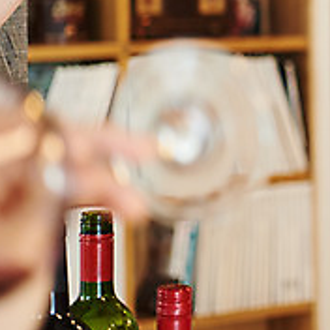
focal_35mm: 162
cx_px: 536
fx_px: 1747
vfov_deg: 10.7
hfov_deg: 10.3
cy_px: 41
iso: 800
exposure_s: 1/100
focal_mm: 56
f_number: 2.8
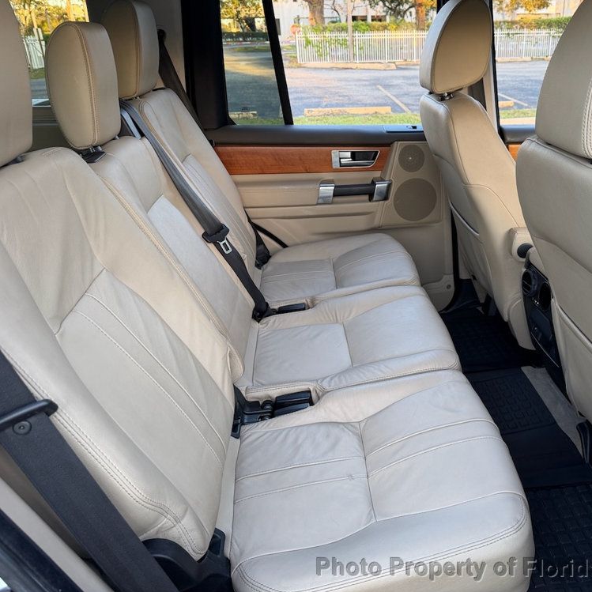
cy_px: 291
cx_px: 404
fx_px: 561
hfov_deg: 54.3
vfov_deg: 55.6
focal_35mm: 29
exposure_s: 1/121
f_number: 1.78
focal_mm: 6.76
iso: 100
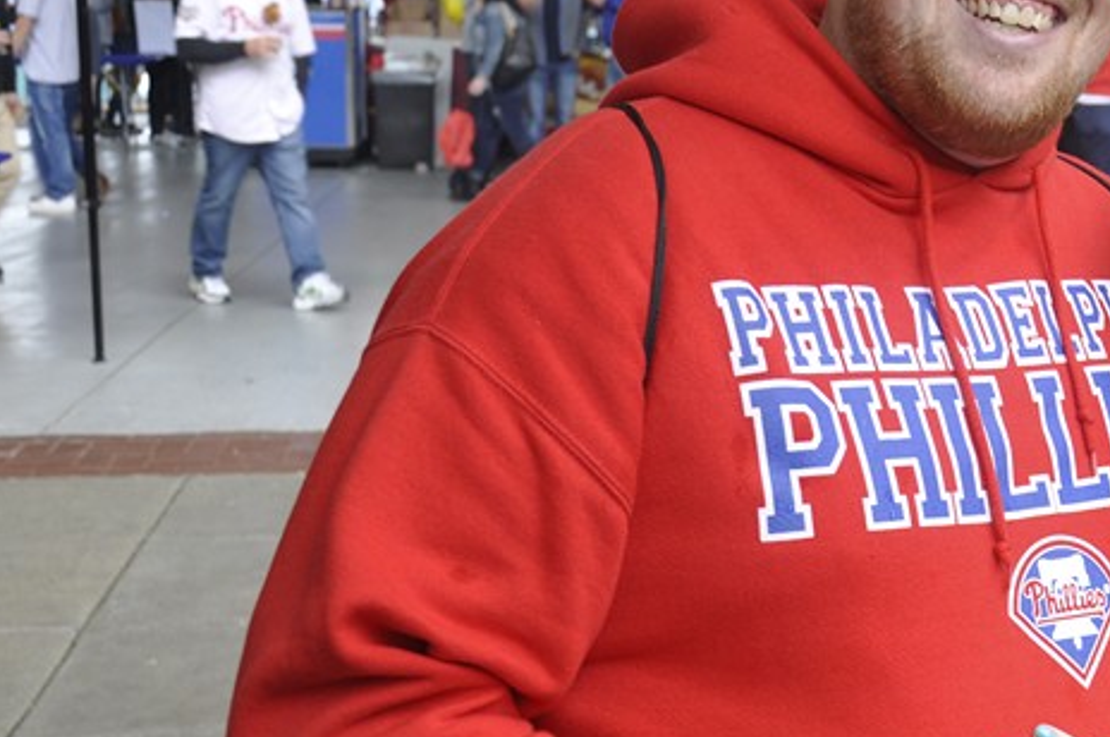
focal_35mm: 84
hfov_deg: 23.6
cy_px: 371
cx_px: 990
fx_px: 2586
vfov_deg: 16.2
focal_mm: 26
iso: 400
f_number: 5.6
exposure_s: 1/30
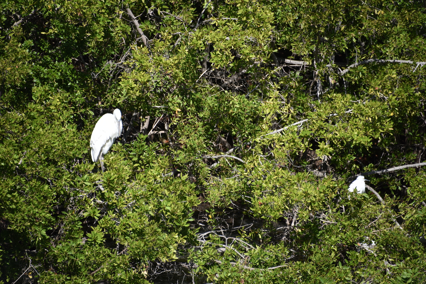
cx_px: 213
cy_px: 142
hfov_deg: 6.9
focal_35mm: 300
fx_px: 3551
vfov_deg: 4.6
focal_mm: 300
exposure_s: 1/640
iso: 140
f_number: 5.6
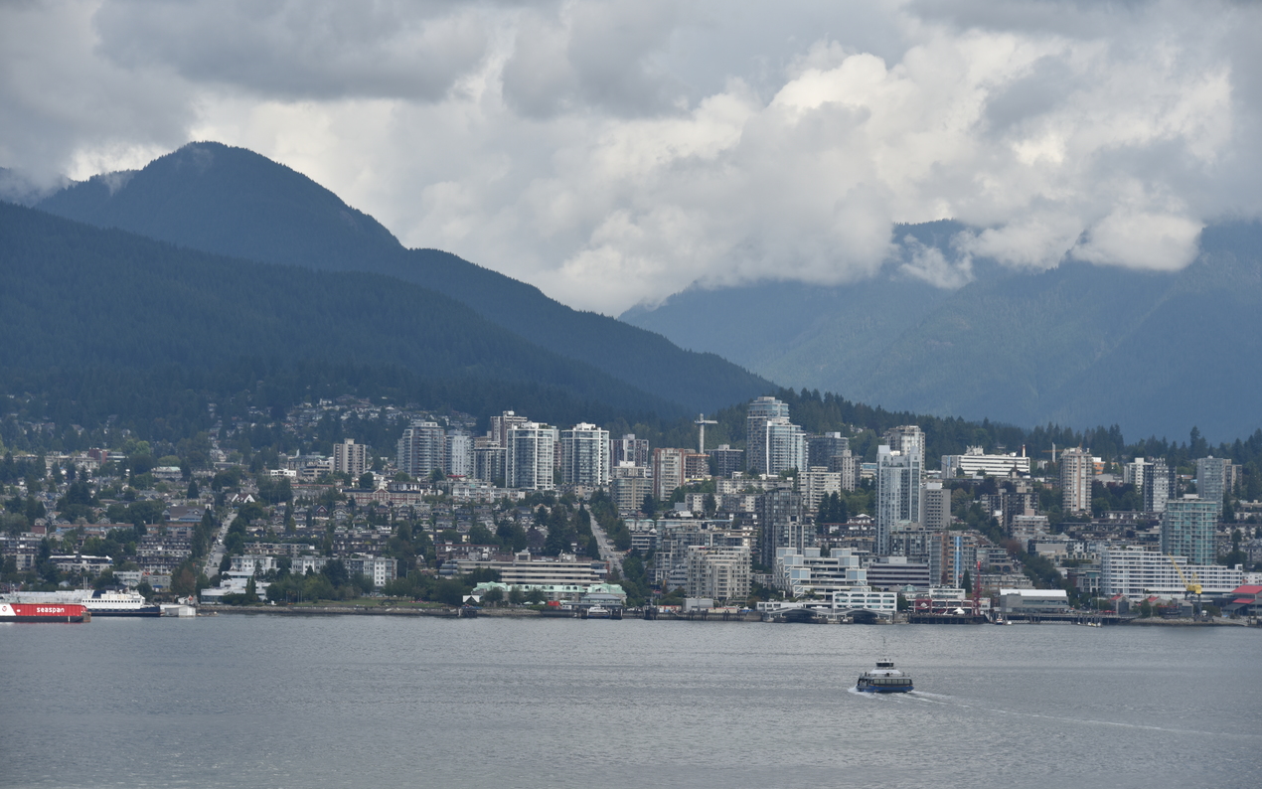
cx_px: 632
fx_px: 5125
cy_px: 413
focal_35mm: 149
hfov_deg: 14.0
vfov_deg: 8.8
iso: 100
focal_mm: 145
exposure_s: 1/320
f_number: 9
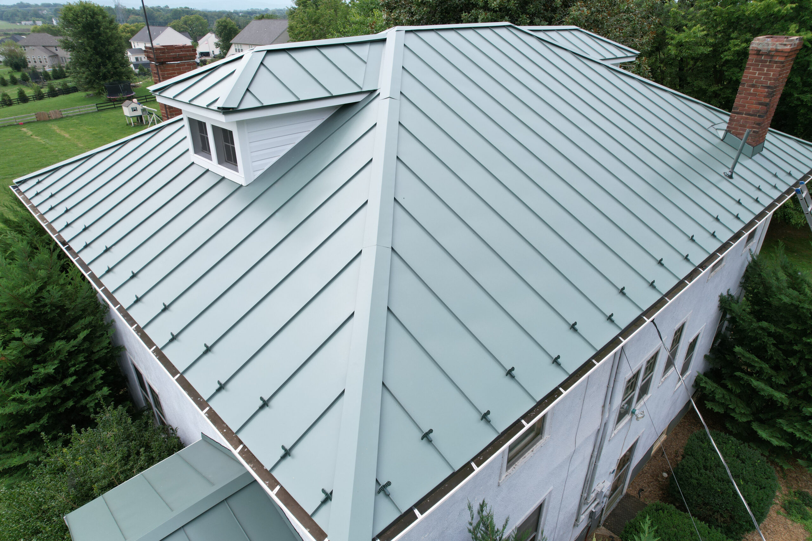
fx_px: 496
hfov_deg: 78.6
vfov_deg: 57.2
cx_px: 406
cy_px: 270
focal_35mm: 22
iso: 100
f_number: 2.8
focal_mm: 8.38
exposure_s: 1/1000
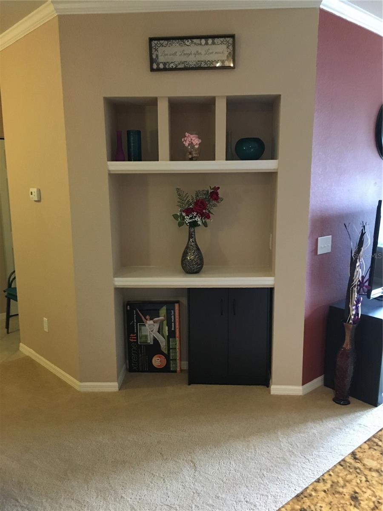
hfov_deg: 48.2
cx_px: 192
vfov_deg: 61.7
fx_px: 428
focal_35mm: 29
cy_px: 256
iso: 200
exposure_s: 1/15
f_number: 2.2
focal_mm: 4.15
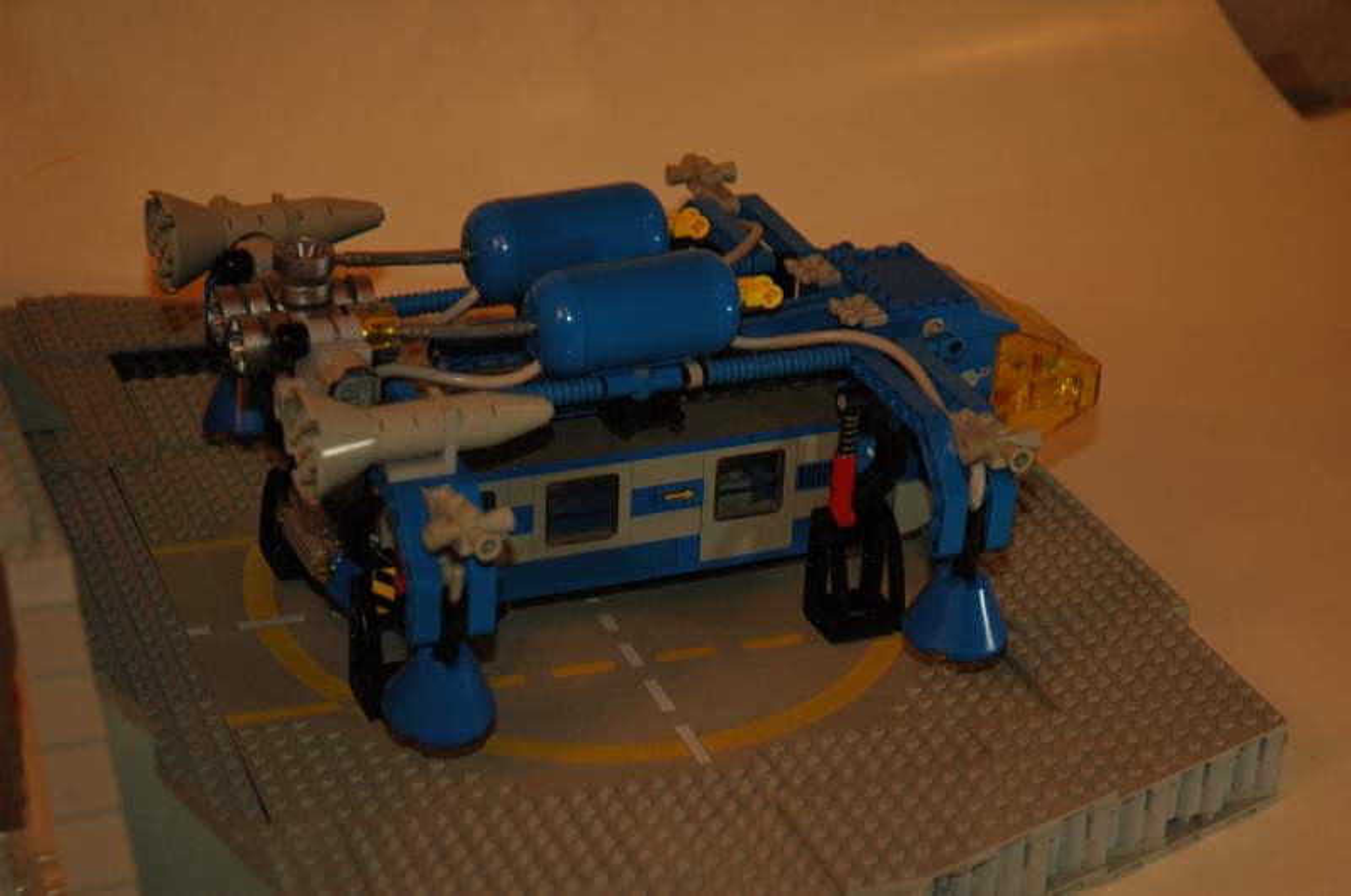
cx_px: 676
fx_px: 3092
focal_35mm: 82
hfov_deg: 24.7
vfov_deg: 16.5
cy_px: 448
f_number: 4.5
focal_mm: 55
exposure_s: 1/50
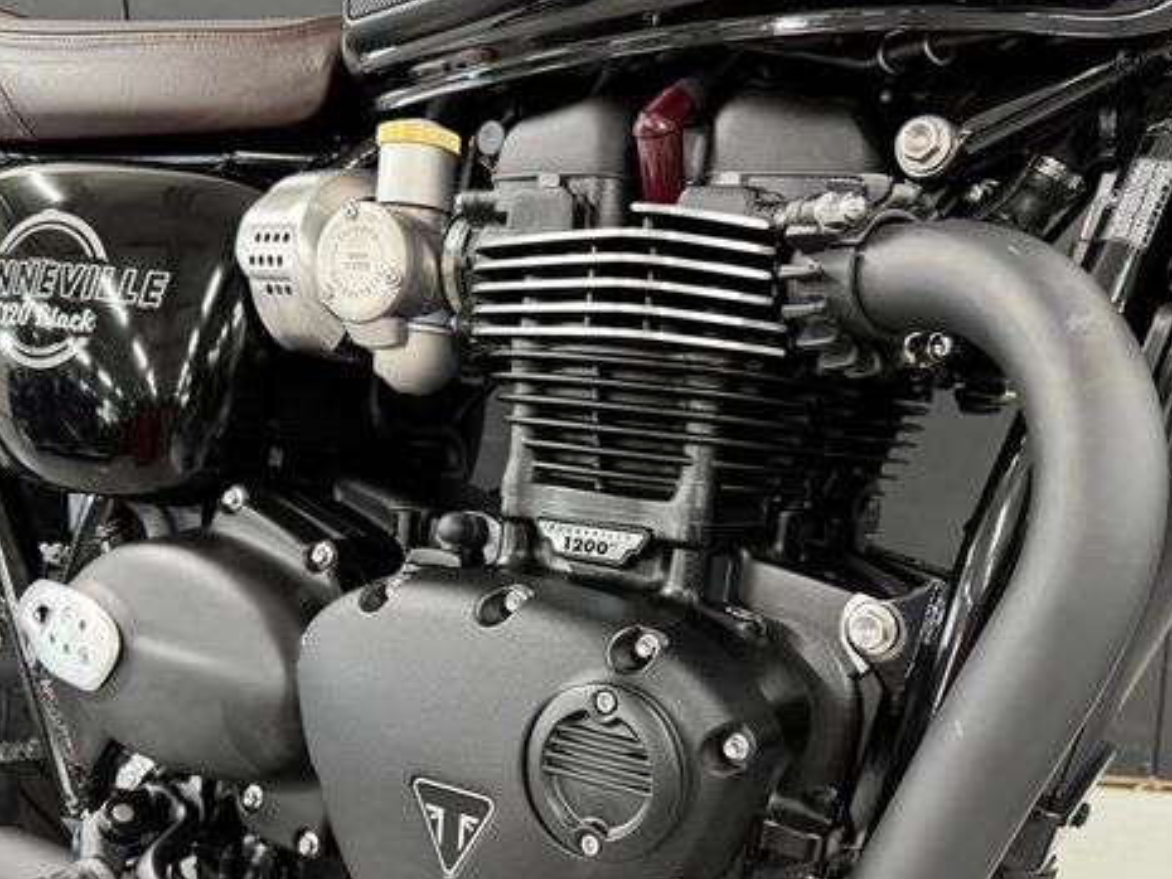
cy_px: 539
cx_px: 663
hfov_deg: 55.2
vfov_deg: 42.7
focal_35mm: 33
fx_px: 1118
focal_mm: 6.76
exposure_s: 1/50
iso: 500
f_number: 1.78
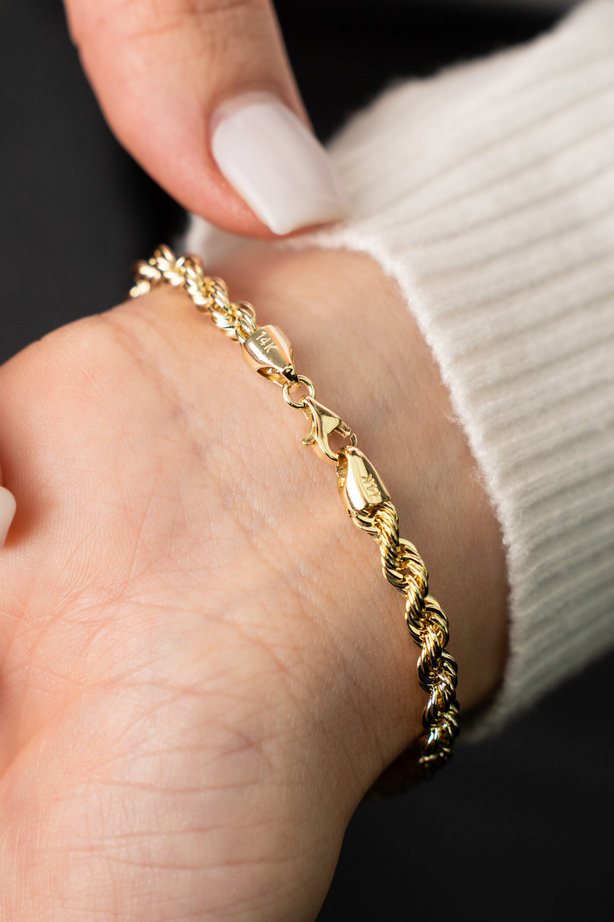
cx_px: 305
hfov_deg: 11.8
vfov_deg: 17.6
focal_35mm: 116
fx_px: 2967
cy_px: 458
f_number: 5.6
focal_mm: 75
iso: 500
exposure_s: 1/320
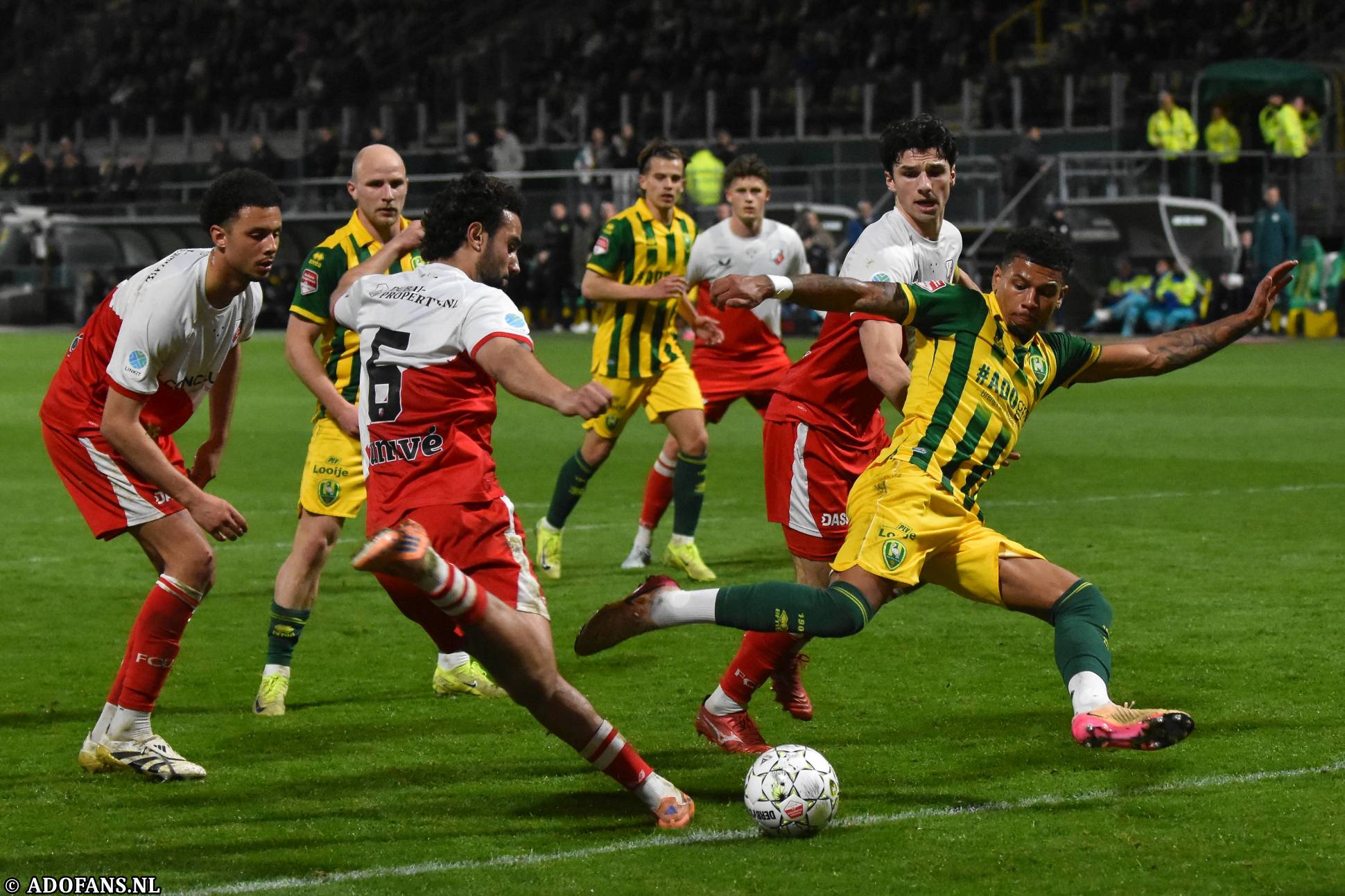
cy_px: 448
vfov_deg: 13.0
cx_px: 672
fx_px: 3922
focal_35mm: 105
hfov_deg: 19.5
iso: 4000
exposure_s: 1/800
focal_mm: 70
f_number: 2.8
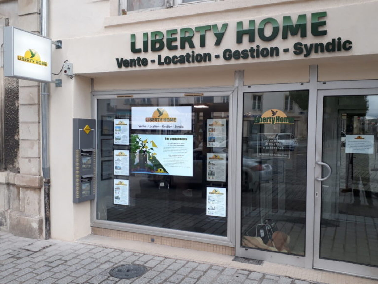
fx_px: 328
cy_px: 146
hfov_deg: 59.8
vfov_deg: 46.8
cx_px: 209
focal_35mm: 30
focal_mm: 3.6
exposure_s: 1/124
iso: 40
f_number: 1.9
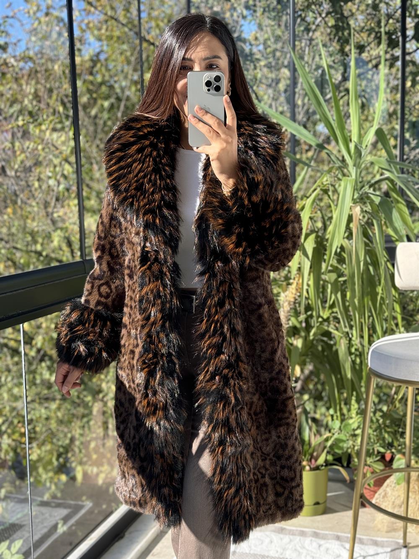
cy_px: 280
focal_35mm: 48
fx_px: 775
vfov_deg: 39.7
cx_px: 210
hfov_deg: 30.3
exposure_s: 1/425
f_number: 1.78
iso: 64
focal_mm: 6.76
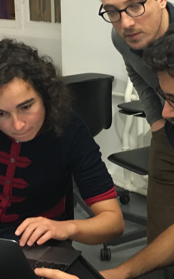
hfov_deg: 17.8
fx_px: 554
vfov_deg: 28.2
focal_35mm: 73
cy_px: 119
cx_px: 110
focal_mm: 4.15
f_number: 2.2
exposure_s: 1/20
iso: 200
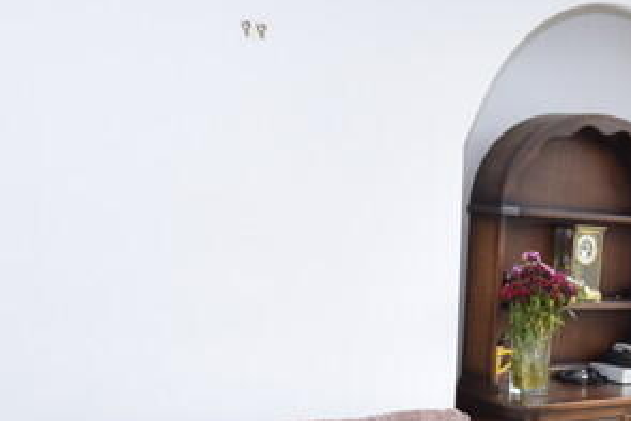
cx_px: 582
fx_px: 912
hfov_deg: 35.6
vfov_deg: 23.3
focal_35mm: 52
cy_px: 537
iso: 400
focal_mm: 10
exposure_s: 1/80
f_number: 4.5
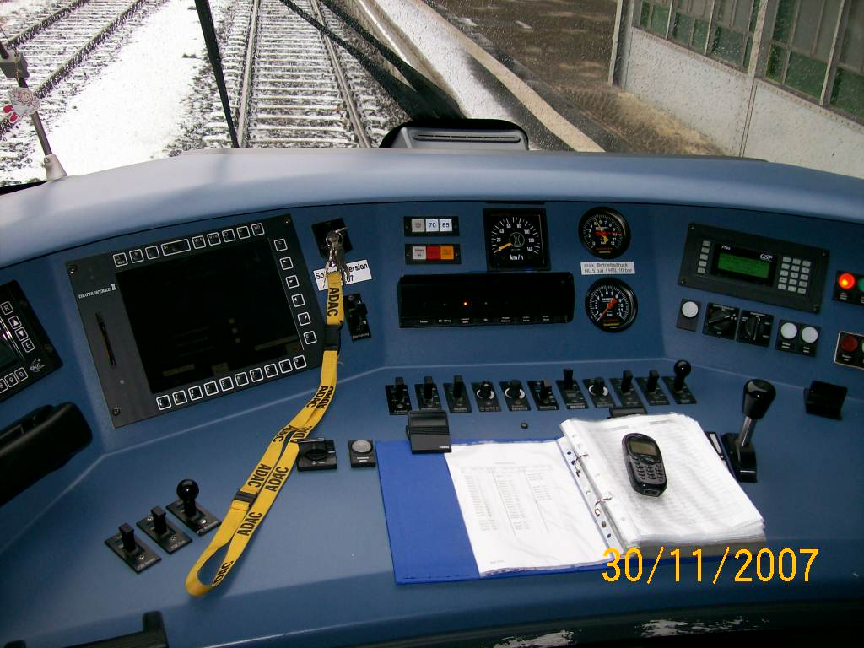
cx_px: 432
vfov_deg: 39.7
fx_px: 899
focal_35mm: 36
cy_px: 324
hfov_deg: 51.4
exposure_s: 1/64
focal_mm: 6
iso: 80
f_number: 2.7
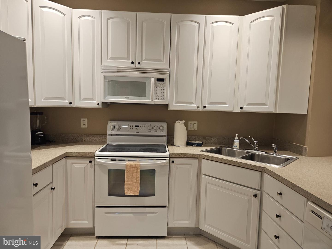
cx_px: 166
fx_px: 221
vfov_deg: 58.9
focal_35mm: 23
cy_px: 124
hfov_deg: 73.9
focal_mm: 5.4
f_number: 1.8
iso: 160
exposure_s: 1/120
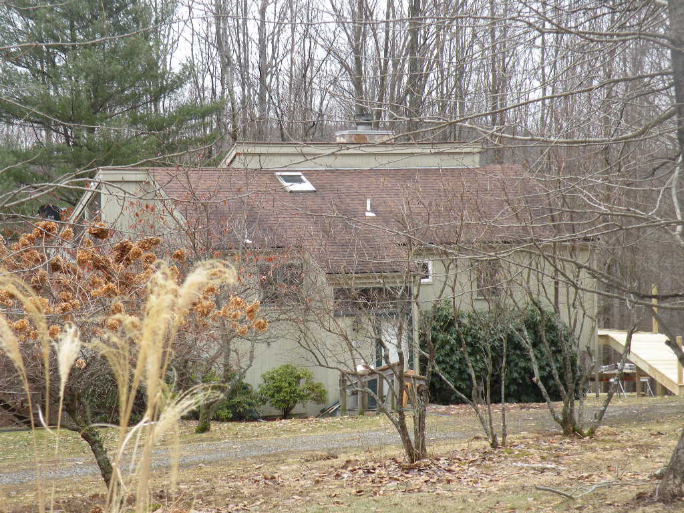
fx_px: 1996
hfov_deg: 19.4
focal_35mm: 101
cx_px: 342
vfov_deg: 14.6
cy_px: 256
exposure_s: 1/39.7
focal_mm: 17.9
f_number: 4
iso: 64
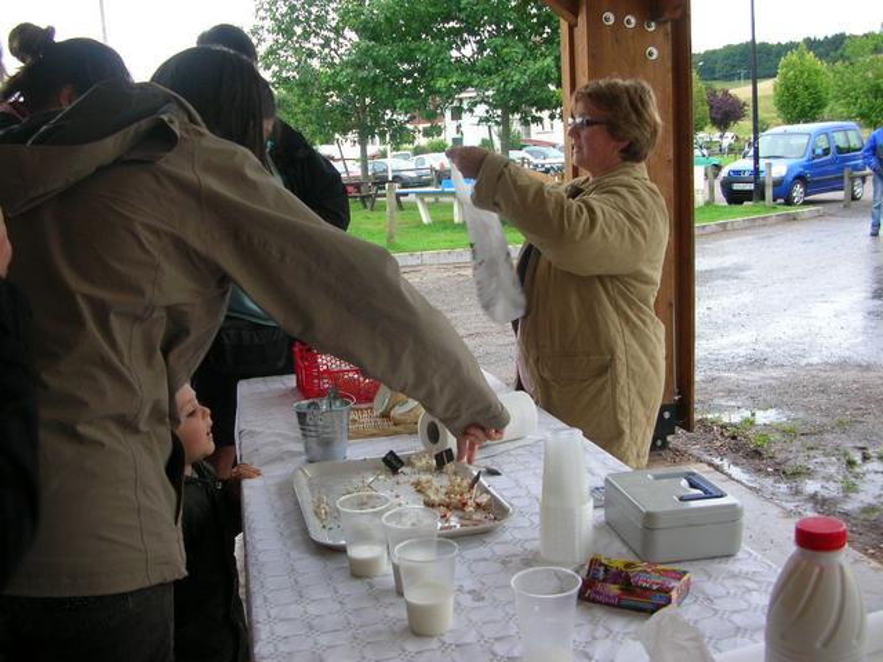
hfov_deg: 52.6
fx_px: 893
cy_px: 331
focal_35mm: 35
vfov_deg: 40.7
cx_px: 442
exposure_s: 1/49
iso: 50
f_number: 2.8
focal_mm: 5.8
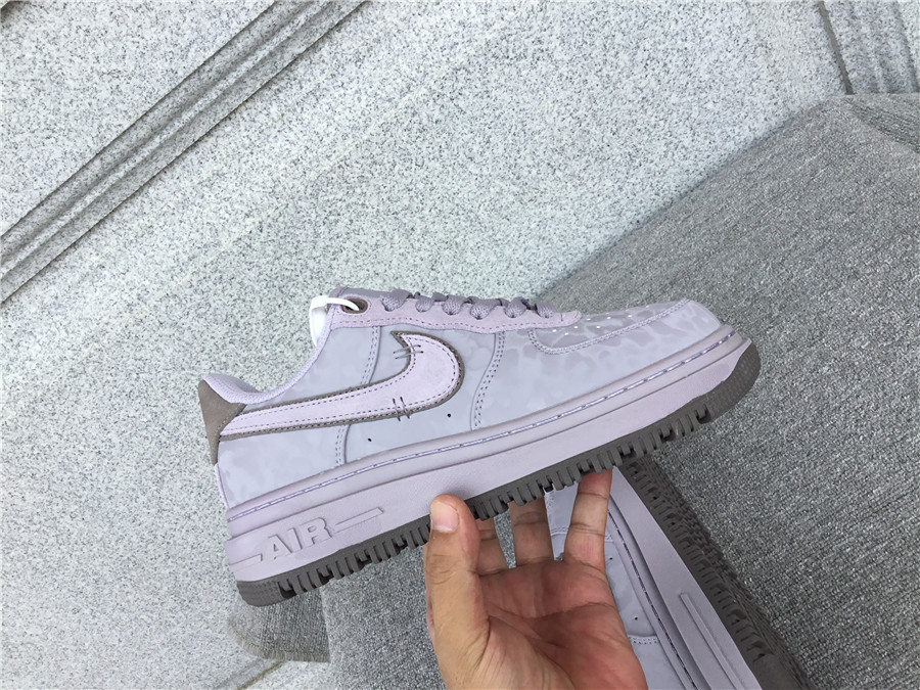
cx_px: 460
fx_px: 824
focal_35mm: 31
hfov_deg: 58.4
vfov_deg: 45.4
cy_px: 345
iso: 25
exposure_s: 1/344
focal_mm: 3.3
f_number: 2.4
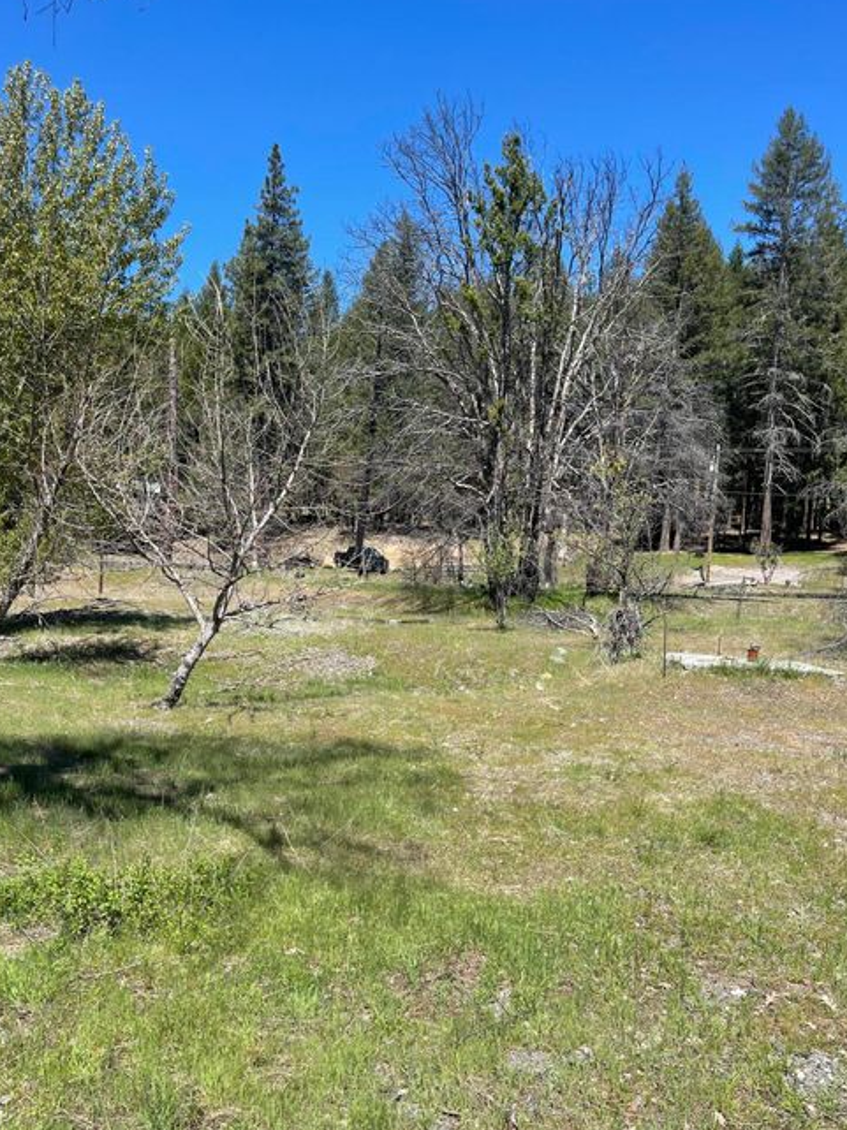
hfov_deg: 51.3
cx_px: 421
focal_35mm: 27
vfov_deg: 65.3
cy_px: 562
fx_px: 881
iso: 32
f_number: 1.6
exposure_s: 1/2083
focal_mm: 5.1
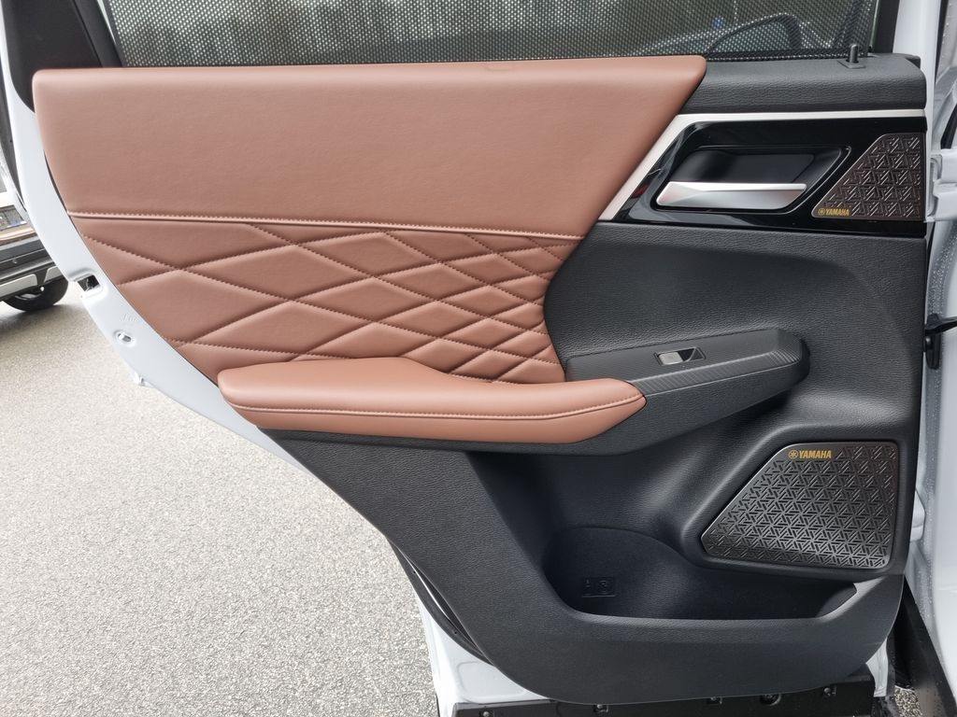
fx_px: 719
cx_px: 478
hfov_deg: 67.3
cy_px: 358
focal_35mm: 26
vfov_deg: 53.1
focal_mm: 5.4
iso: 125
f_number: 1.8
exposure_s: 1/100
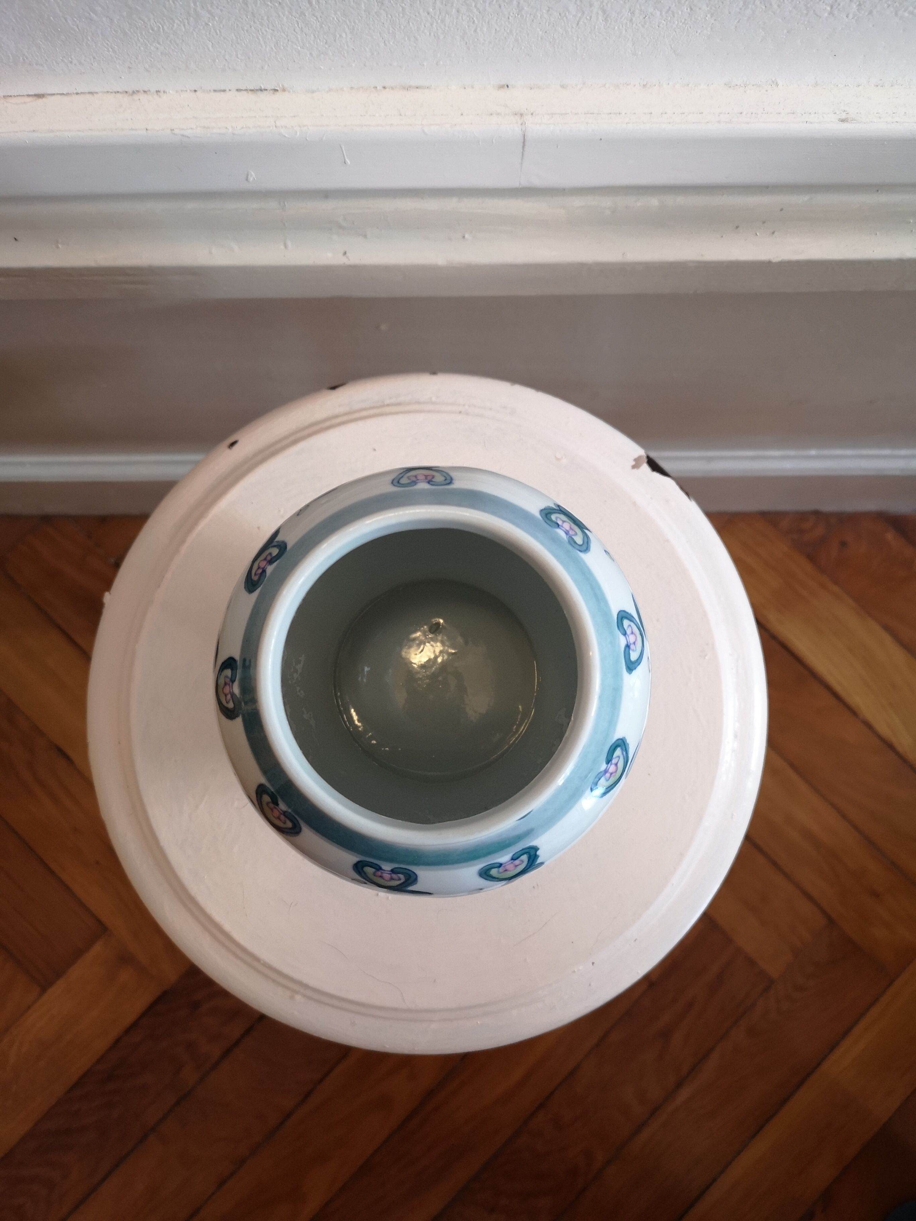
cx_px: 458
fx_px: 953
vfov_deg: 65.3
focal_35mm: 27
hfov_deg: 51.4
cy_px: 610
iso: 320
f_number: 1.8
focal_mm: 3.95
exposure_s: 1/24
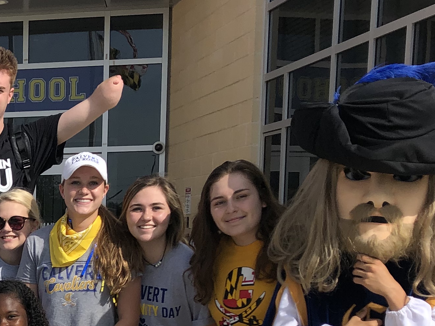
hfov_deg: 21.4
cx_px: -88
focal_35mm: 85
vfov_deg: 16.6
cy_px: 400
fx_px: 1068
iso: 20
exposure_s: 1/3003
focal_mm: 3.99
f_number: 1.8
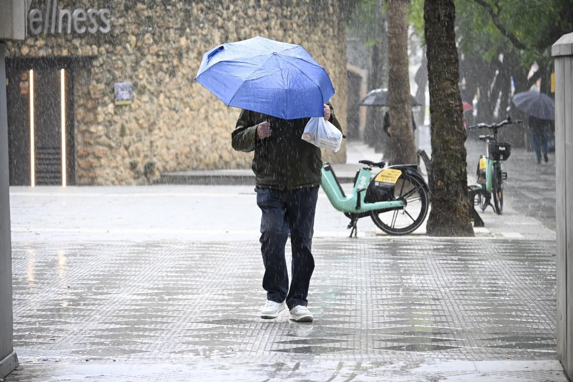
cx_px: 286
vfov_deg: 7.3
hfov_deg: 11.0
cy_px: 191
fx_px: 2984
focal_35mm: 188
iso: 3200
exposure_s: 1/250
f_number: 5.3
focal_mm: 125
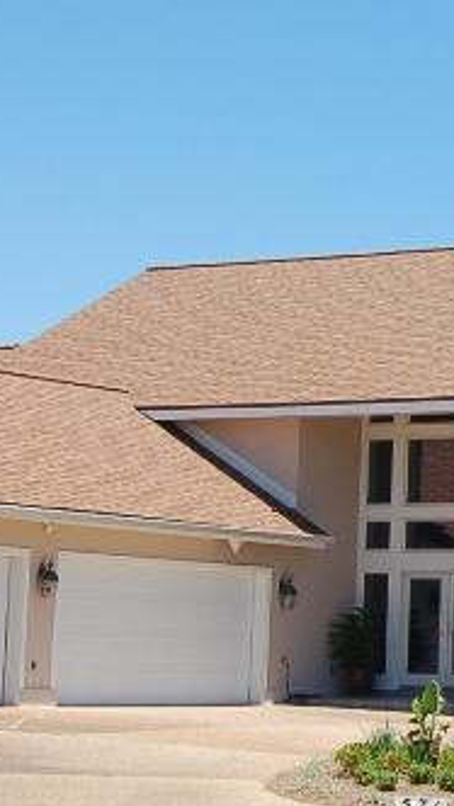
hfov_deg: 10.1
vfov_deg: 18.5
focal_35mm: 116
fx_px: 2480
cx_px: 721
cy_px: 397
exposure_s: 1/400
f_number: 10
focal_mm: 24
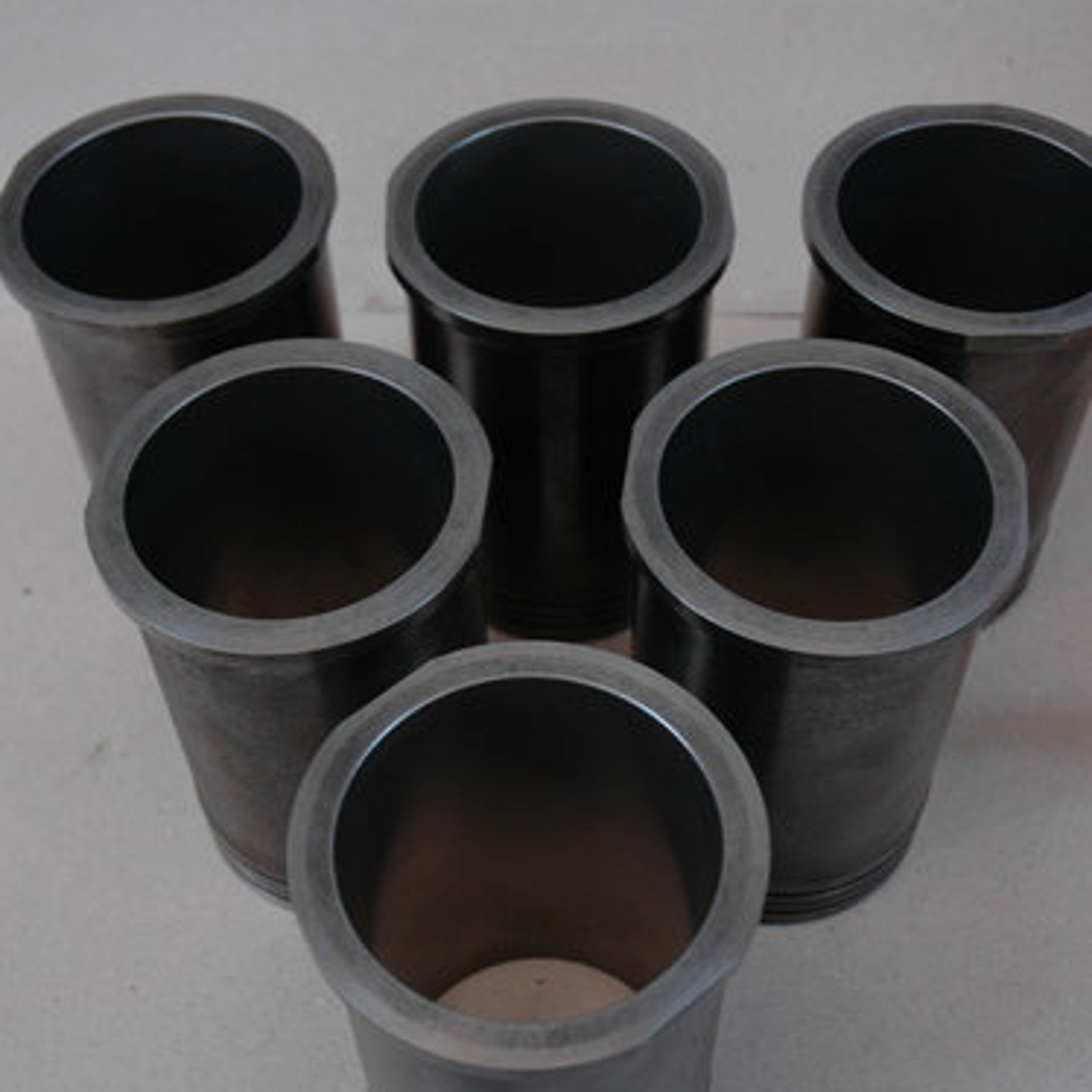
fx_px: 1749
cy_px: 568
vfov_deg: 34.7
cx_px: 566
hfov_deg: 34.7
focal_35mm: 49
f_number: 3.8
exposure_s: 1/30
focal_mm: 24
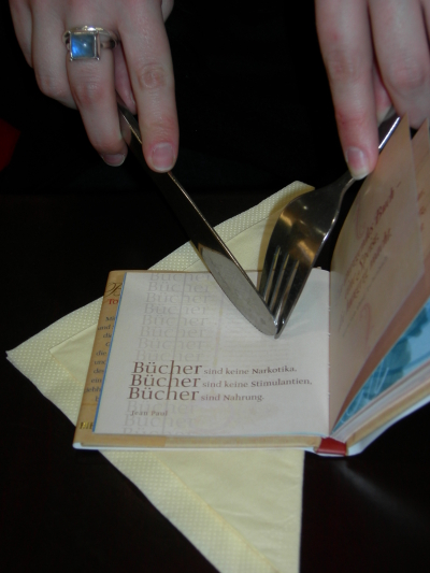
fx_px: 1093
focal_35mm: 66
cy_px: 286
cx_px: 215
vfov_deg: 29.4
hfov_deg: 22.3
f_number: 3.5
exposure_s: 1/60.1
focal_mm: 13.7
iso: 64
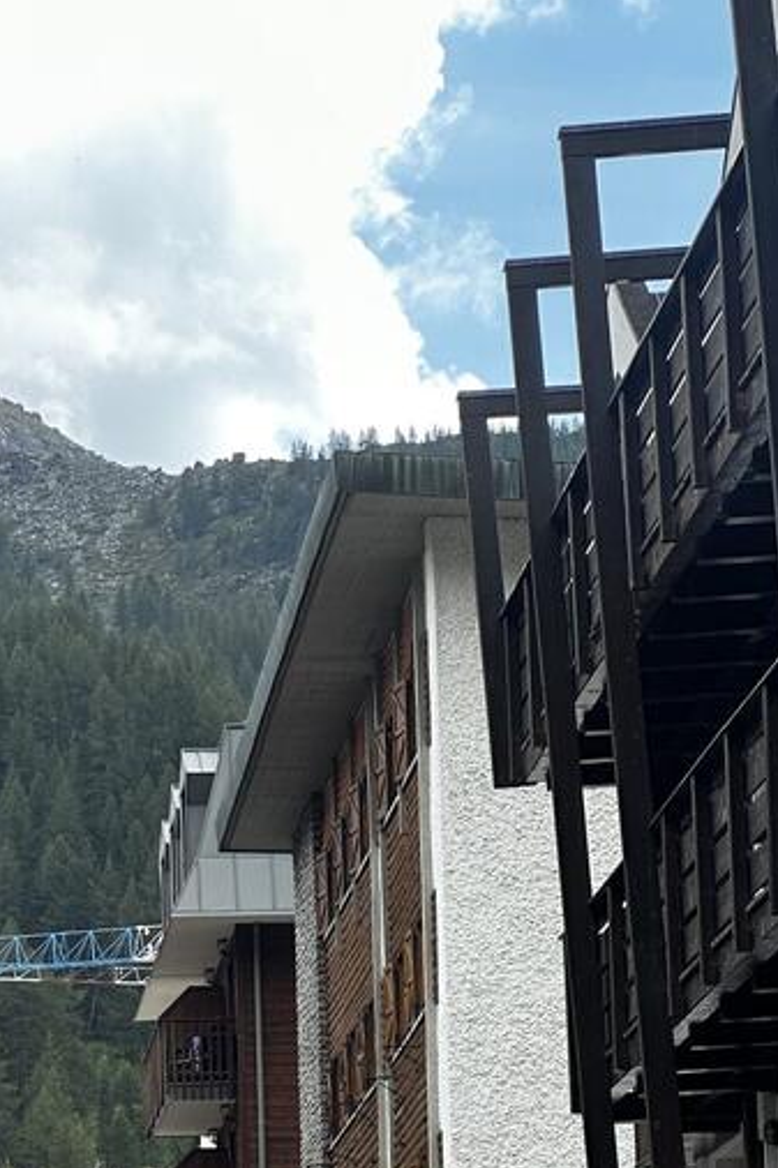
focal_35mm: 163
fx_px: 5287
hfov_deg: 8.4
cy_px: 1133
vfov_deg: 12.5
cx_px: -54
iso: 32
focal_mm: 9
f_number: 2.8
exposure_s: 1/164
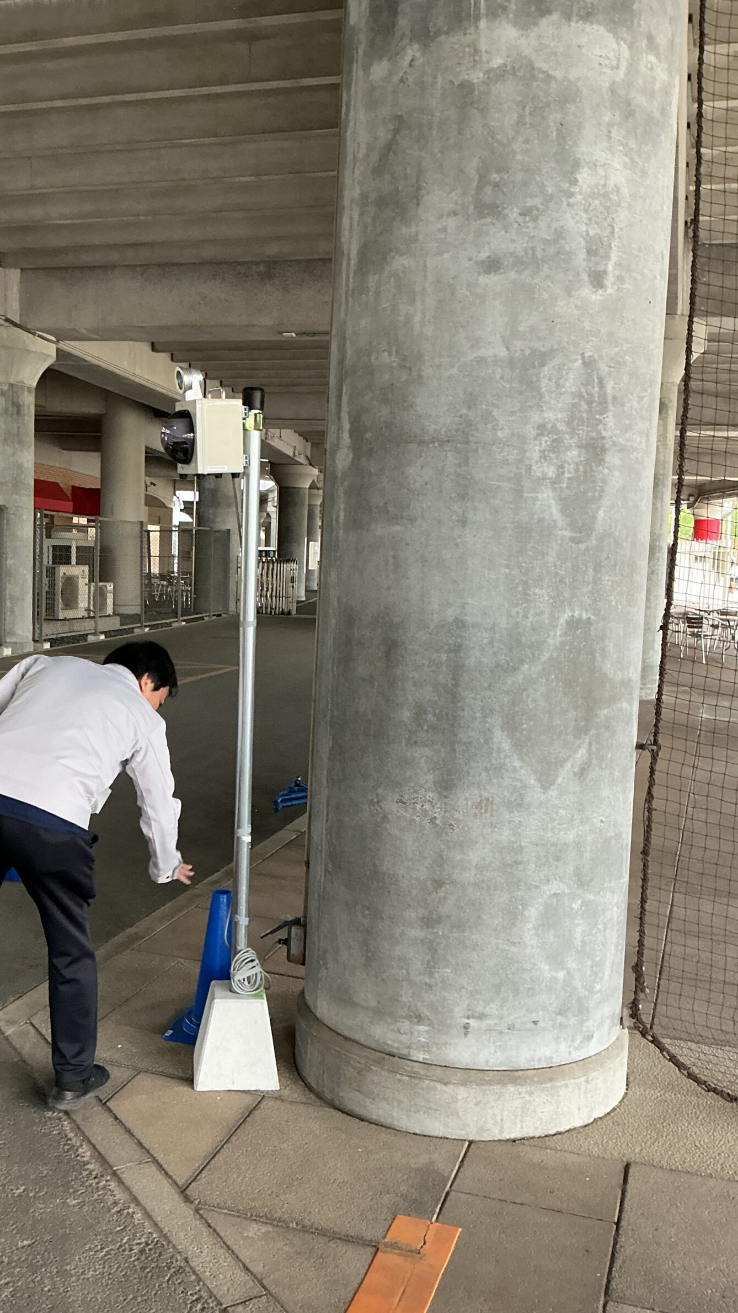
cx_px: 269
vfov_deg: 58.0
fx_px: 1183
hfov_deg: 34.4
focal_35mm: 34
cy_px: 644
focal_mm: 3
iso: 100
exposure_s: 1/60
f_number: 1.8
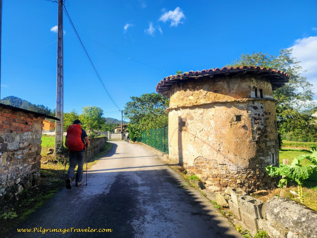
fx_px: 211
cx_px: 158
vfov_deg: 58.9
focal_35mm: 23
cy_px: 119
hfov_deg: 73.9
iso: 12
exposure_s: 1/607
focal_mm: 6.4
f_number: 1.8
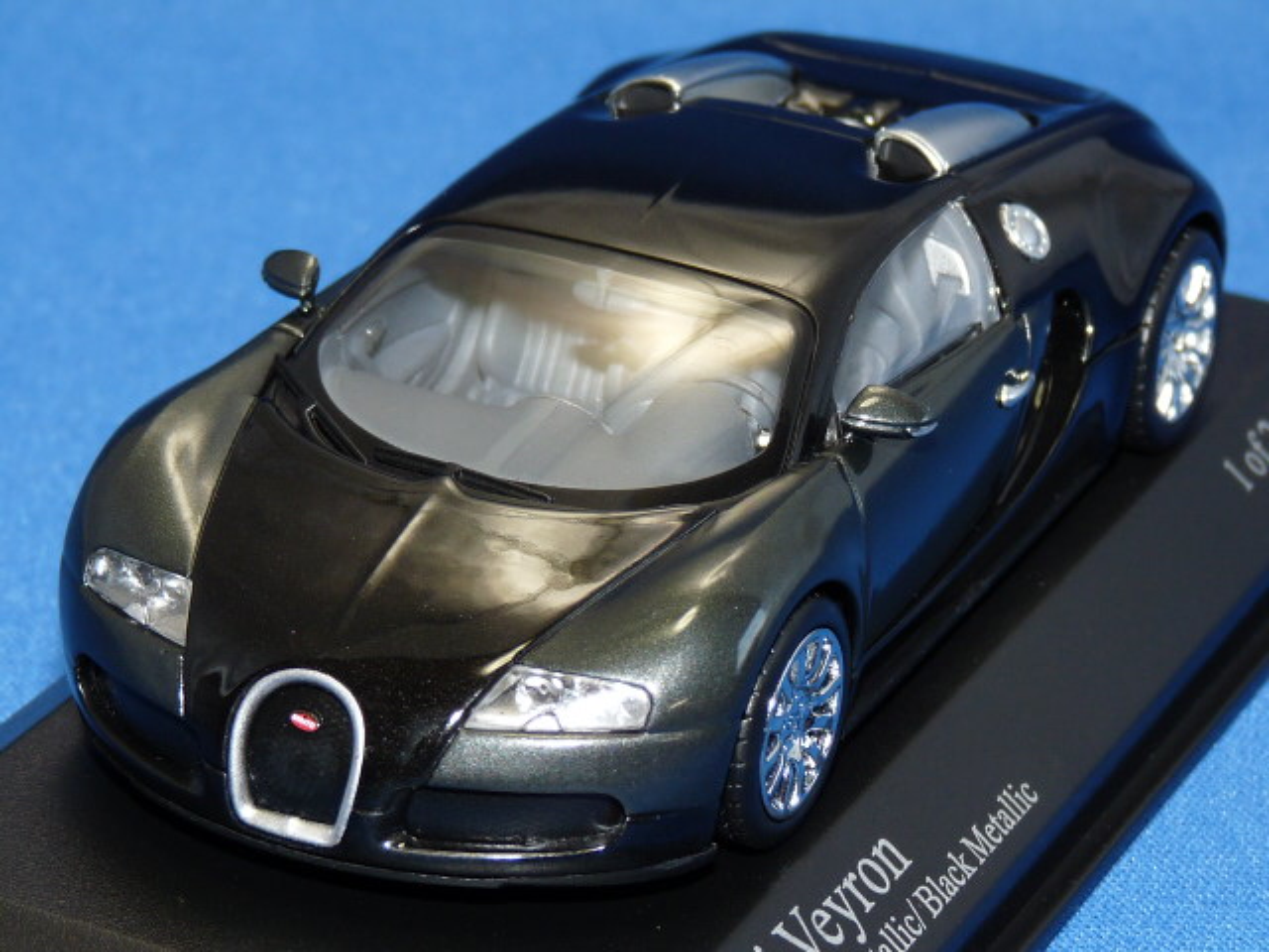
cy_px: 476
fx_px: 5059
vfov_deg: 10.7
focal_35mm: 138
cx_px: 634
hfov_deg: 14.3
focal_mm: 13.8
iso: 100
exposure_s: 1/40
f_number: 3.4
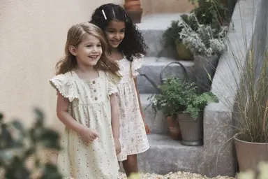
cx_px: 134
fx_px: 893
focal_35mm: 120
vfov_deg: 11.4
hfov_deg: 17.1
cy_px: 90
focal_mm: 120
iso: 250
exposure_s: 1/200
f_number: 5.6
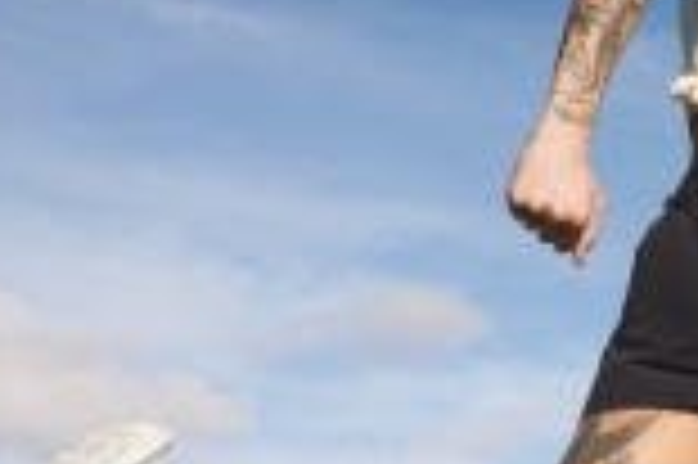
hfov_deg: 19.9
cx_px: 860
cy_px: 243
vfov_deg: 14.3
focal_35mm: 96
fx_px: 1853
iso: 250
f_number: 5
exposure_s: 1/2500
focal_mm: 28.5
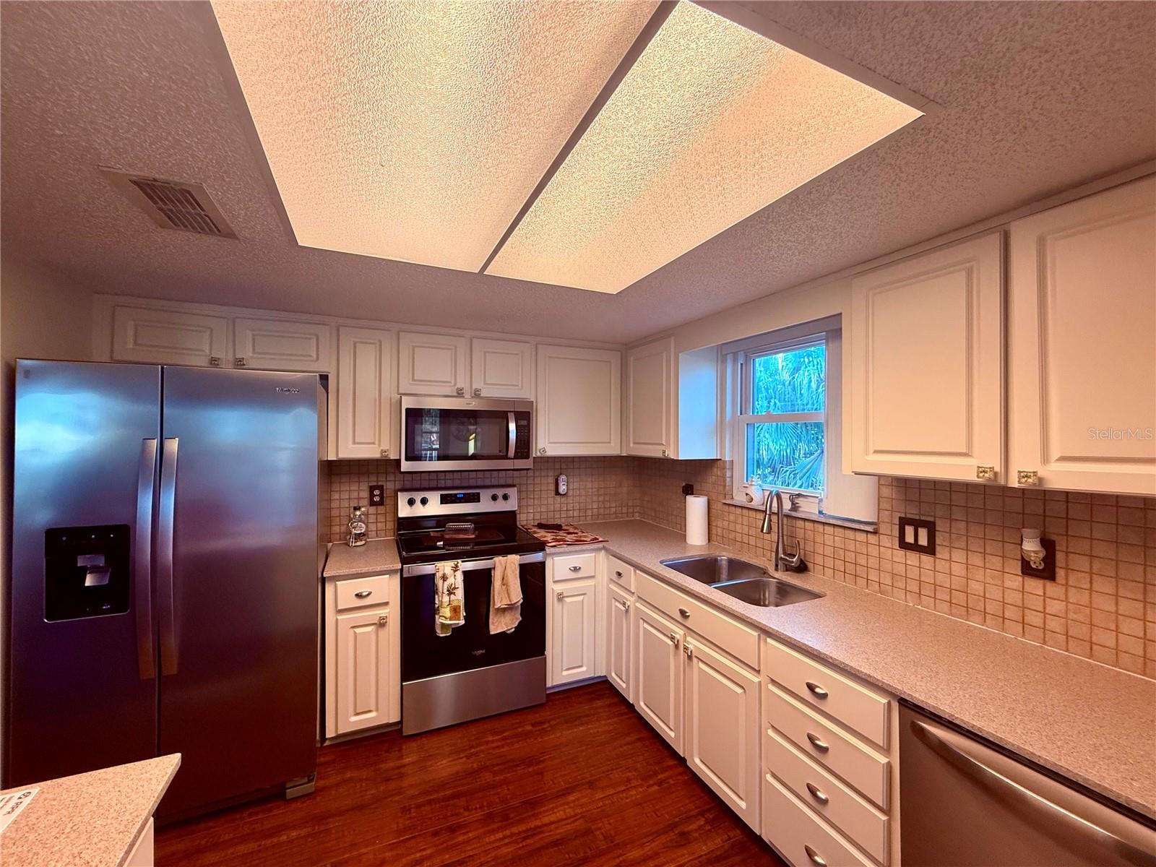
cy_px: 434
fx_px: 468
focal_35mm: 14
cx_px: 578
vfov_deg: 85.7
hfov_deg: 102.1
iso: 250
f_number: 2.2
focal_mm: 2.22
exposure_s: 1/120
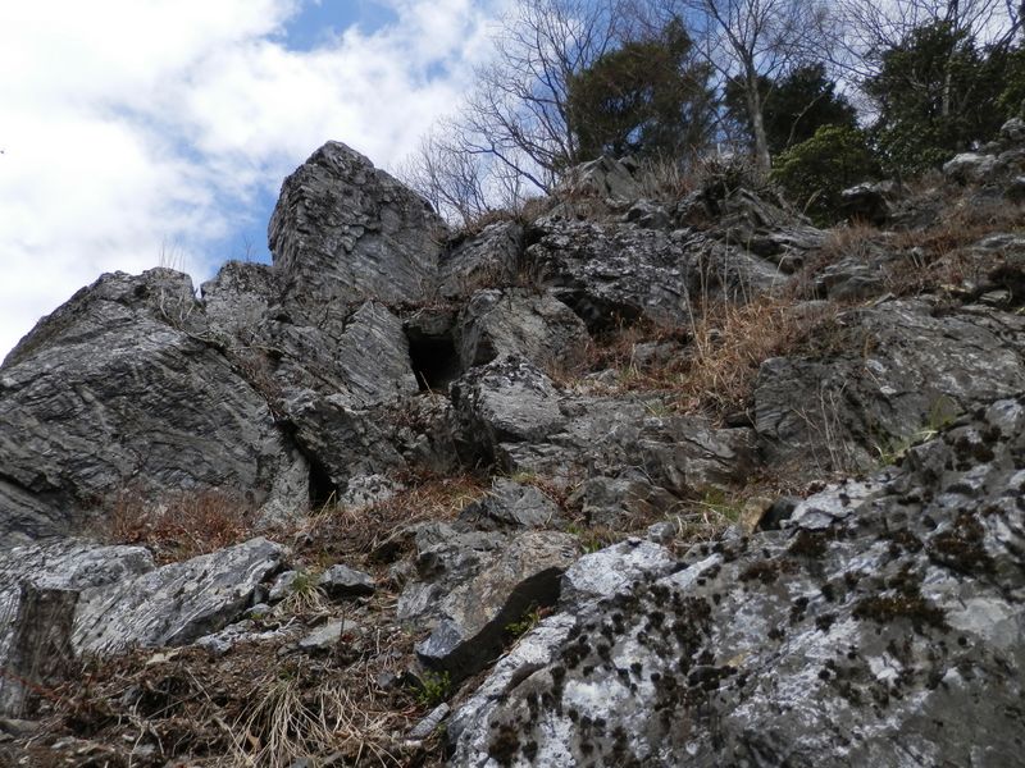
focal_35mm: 25
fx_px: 740
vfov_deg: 54.9
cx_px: 512
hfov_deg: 69.4
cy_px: 384
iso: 80
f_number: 3
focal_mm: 4.5
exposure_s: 1/1250
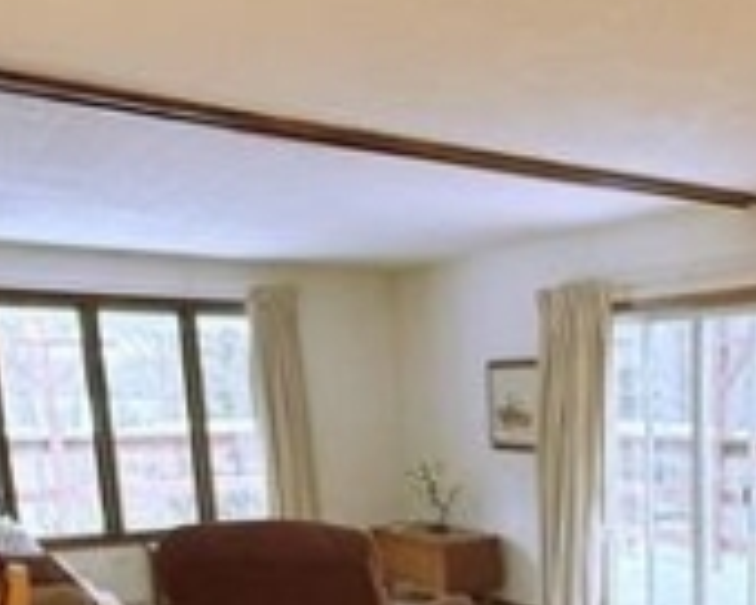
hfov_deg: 36.7
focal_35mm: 47
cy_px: 618
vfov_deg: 29.7
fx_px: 1052
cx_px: 698
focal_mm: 2.22
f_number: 2.2
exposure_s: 1/60
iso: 320
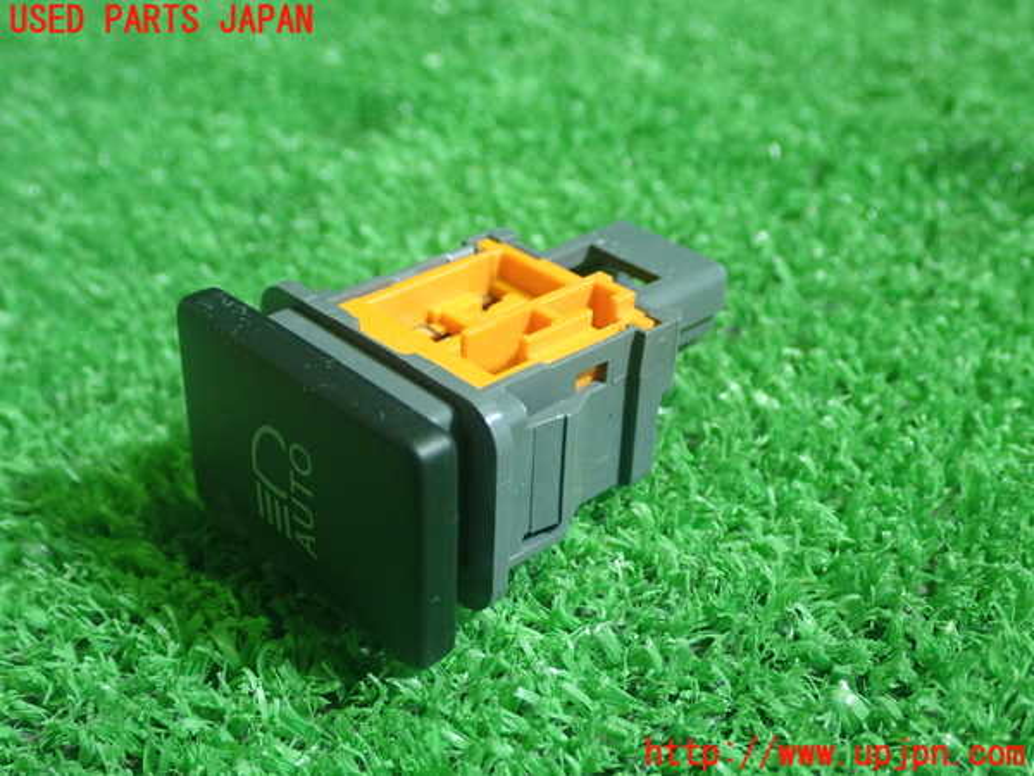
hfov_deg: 40.4
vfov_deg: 30.9
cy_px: 388
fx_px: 1404
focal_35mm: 47
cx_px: 517
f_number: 3.1
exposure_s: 1/40
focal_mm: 8.4
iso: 800
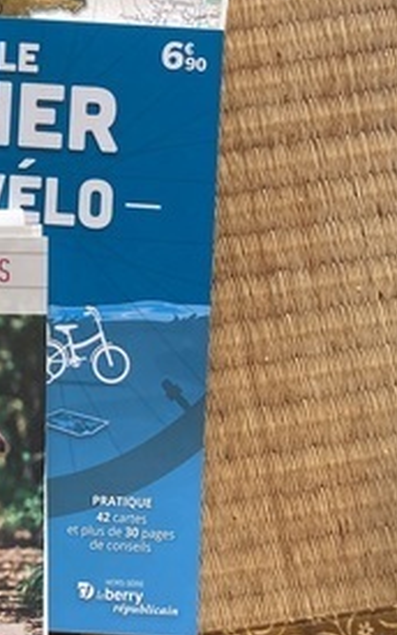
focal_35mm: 83
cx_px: -62
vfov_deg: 23.8
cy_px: 0
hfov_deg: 15.3
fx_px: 1436
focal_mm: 3.99
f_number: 1.8
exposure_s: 1/121
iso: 40
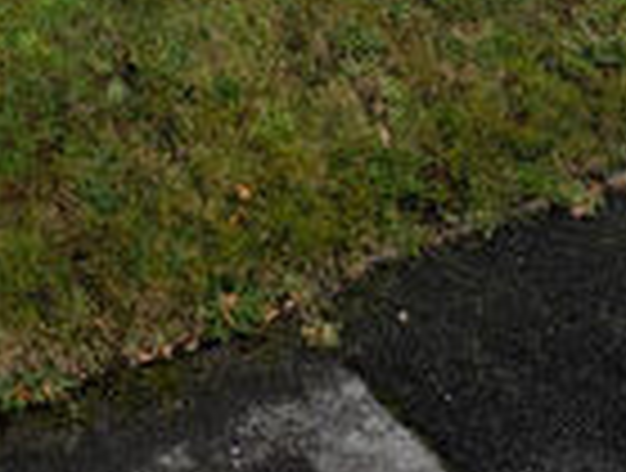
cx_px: 106
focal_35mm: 60
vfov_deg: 17.5
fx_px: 1088
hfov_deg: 31.1
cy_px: -470
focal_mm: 2.23
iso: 39
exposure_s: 1/578
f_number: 1.95
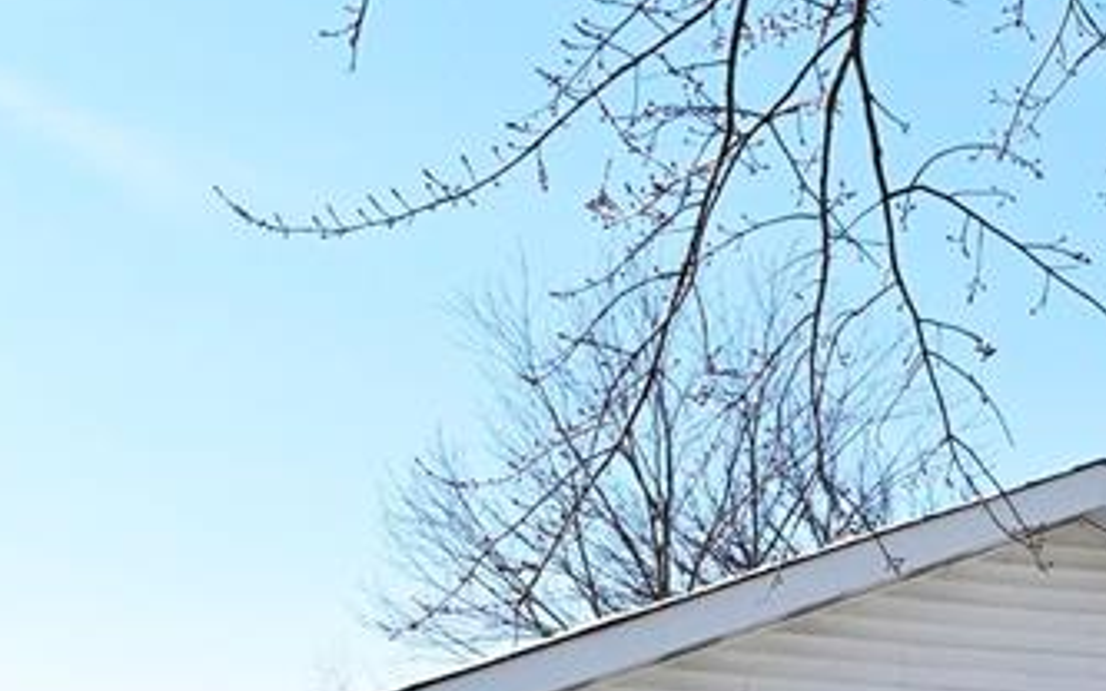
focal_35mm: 97
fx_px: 2923
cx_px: 1131
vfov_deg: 13.1
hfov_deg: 20.7
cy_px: 864
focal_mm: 31
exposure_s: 1/8000
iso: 6400
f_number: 13
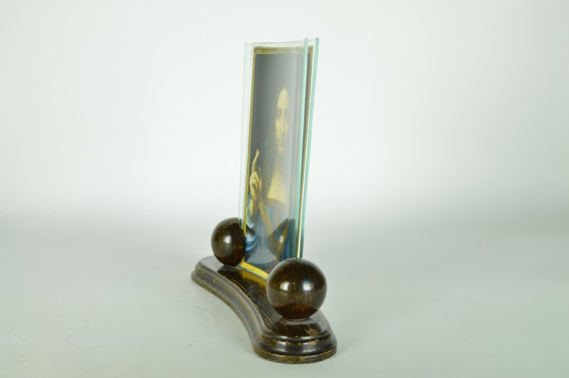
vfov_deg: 26.4
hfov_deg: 38.9
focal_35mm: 51
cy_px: 189
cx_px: 284
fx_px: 805
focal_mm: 34
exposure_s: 1/125
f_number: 6.3
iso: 100
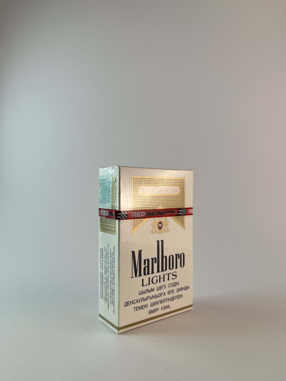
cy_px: 190
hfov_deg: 53.1
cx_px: 143
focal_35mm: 26
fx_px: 286
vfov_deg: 67.3
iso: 50
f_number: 1.6
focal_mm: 5.1
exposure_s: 1/454
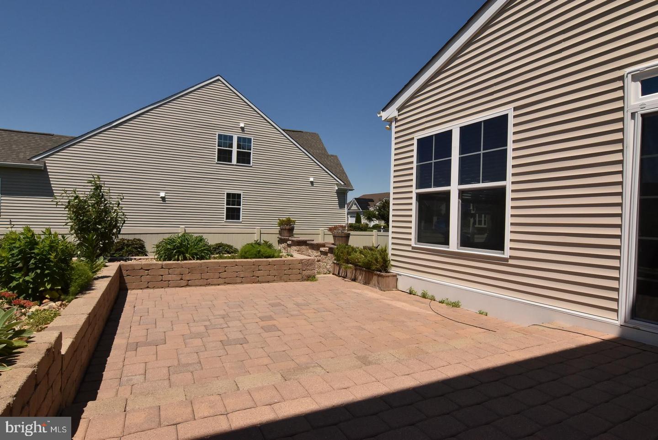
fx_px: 329
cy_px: 220
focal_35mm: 18
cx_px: 329
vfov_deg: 67.5
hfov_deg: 90.0
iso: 800
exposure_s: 1/1250
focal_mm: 12
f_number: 18
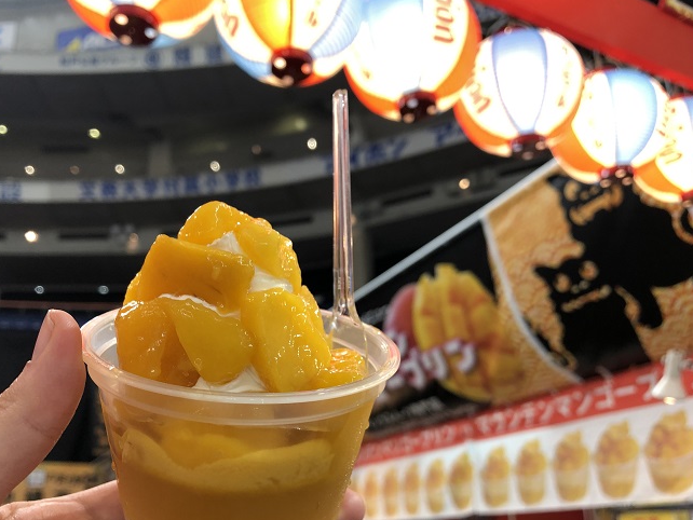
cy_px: 307
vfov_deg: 41.7
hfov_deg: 53.8
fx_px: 681
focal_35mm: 34
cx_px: 307
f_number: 1.8
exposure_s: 1/33
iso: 25
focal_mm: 3.99
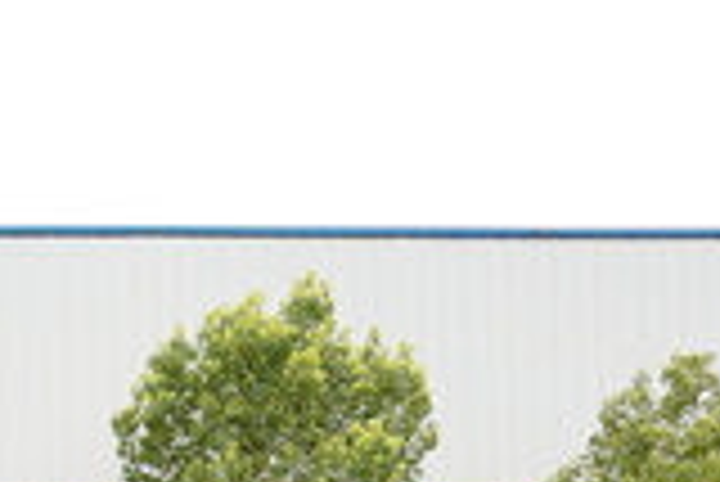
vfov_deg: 8.8
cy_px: 885
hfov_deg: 13.5
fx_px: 3003
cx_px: 54
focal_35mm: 150
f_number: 2.8
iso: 100
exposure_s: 1/800
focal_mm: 30
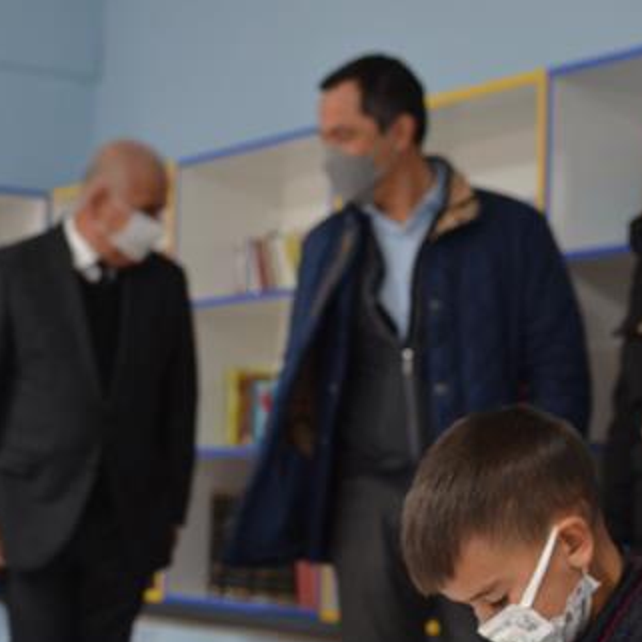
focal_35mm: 89
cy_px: 388
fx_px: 1864
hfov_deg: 19.3
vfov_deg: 19.5
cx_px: 118
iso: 800
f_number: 3.5
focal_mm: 35
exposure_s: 1/50
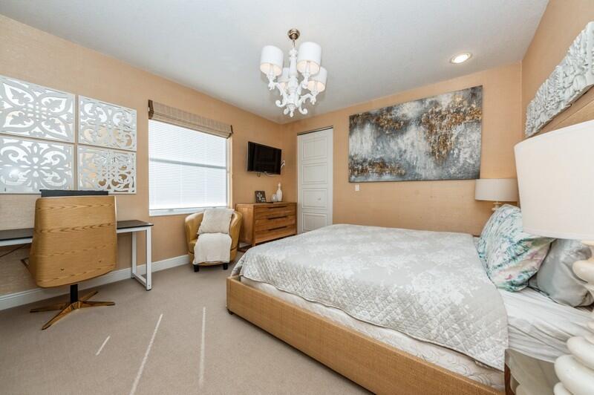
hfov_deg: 108.4
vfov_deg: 85.3
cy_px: 198
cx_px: 297
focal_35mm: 13
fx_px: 214
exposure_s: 1/50
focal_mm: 13
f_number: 8
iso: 100
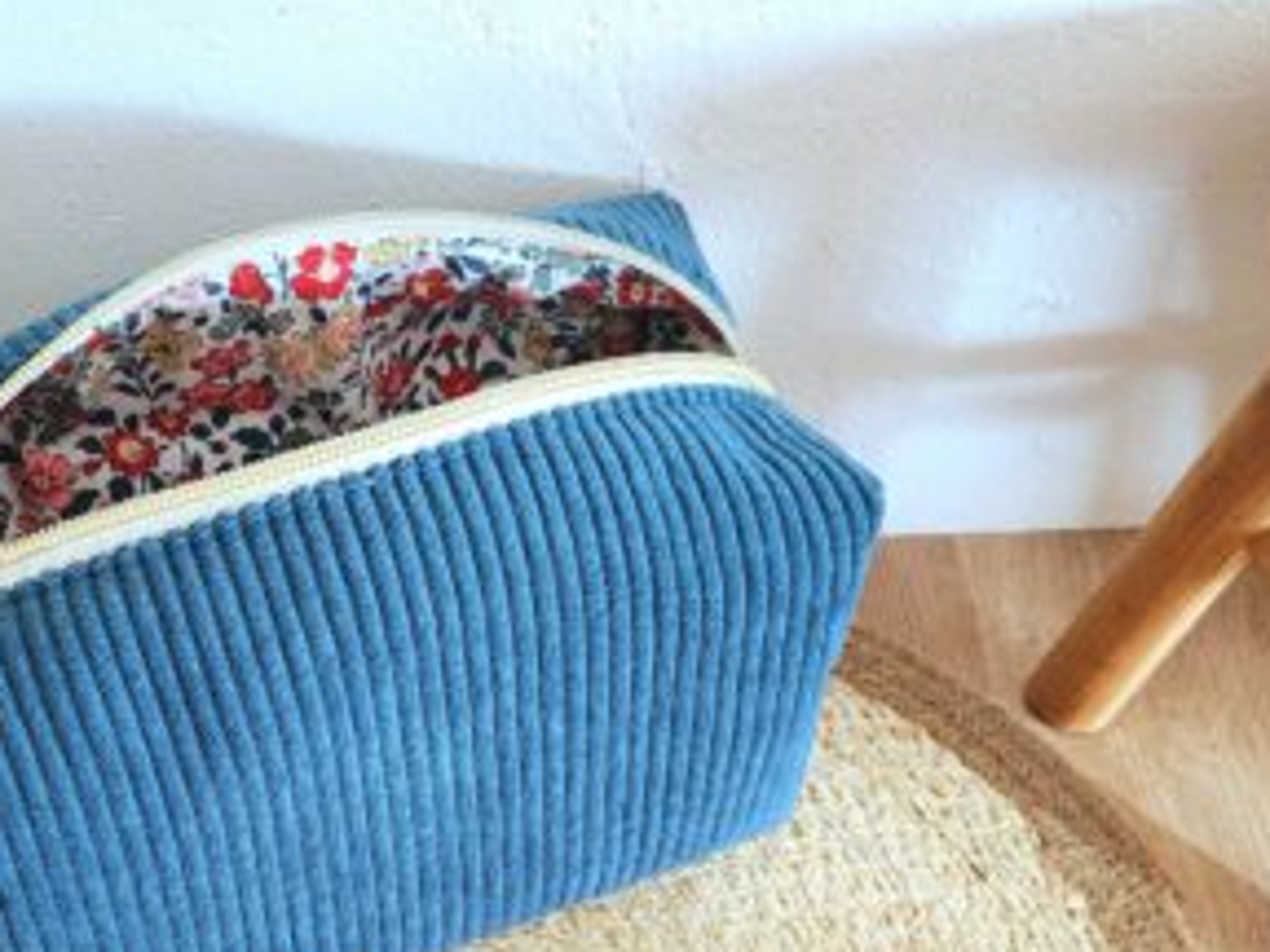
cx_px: 423
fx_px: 1761
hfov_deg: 39.2
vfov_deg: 28.5
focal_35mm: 48
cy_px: 943
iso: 250
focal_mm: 6.4
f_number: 1.8
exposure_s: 1/120
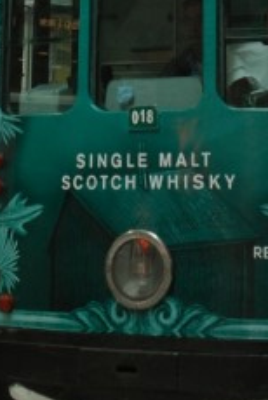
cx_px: 143
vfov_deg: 13.0
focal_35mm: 140
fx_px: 1559
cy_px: -367
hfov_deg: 9.8
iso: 500
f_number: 2.8
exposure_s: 1/640
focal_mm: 18.3
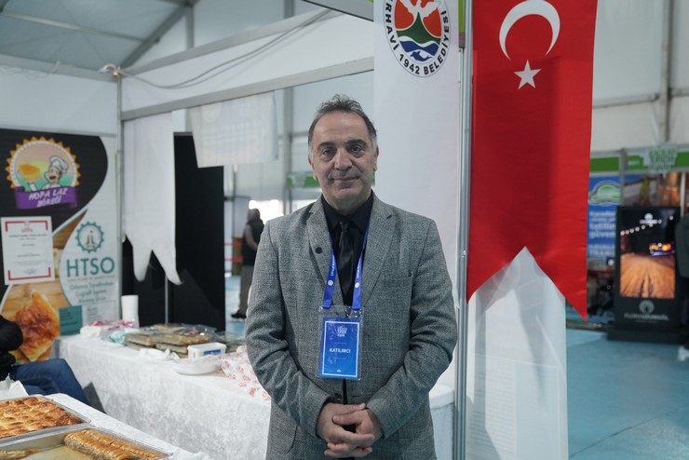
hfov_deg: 53.1
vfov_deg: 36.9
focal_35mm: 36
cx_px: 344
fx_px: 689
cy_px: 230
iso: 4000
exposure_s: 1/50
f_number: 2.8
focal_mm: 36
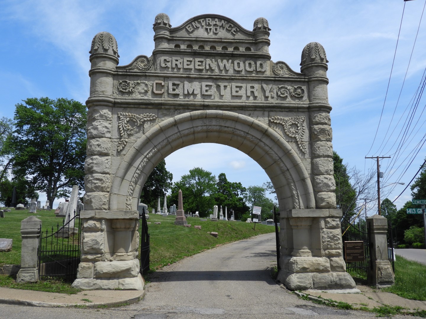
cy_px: 160
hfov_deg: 55.4
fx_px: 406
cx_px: 213
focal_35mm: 33
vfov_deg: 42.9
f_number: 3.6
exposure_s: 1/1250
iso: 100
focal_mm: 5.9
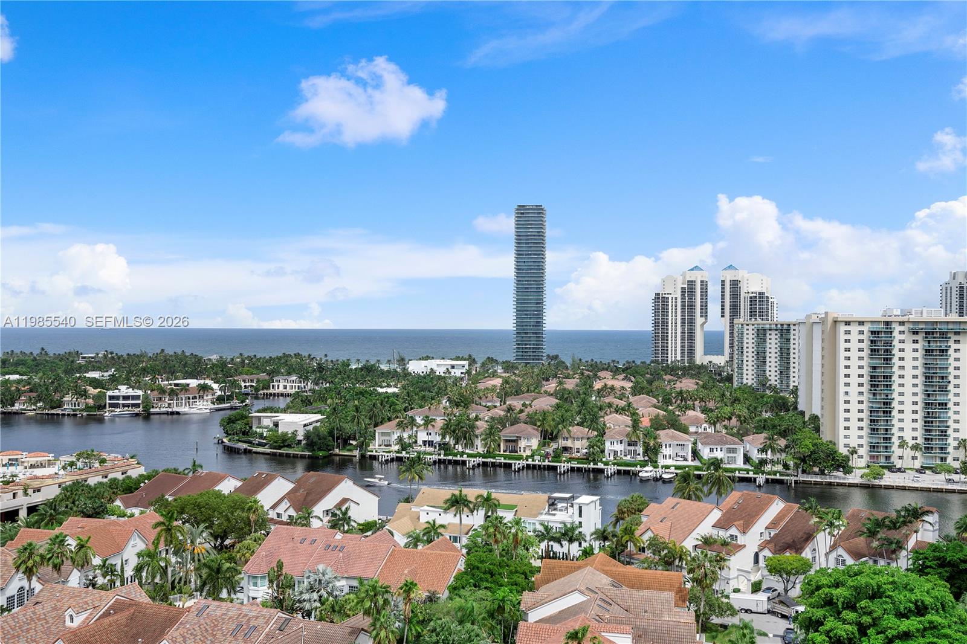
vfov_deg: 37.8
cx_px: 484
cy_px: 322
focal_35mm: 35
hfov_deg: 54.4
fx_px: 940
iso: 100
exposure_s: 1/250
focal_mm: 35
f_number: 10
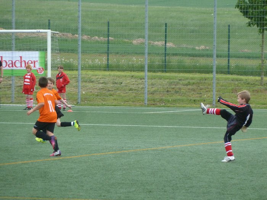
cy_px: 100
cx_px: 134
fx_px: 2314
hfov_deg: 6.6
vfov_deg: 5.0
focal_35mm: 300
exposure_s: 1/500
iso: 320
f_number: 4.9
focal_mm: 49.2
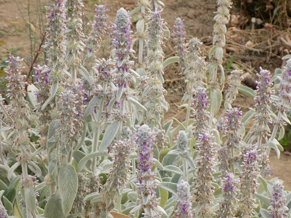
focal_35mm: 132
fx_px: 1110
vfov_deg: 11.2
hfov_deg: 14.9
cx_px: 146
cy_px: 109
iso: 80
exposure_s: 1/80
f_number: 5
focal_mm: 23.4
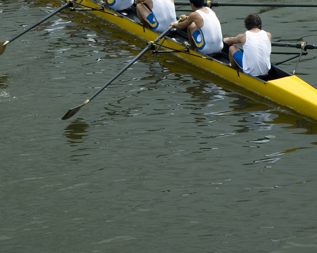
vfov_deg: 6.9
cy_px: 46
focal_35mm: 223
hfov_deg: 8.7
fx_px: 2092
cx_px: 159
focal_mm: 70
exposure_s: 1/320
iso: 200
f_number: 9
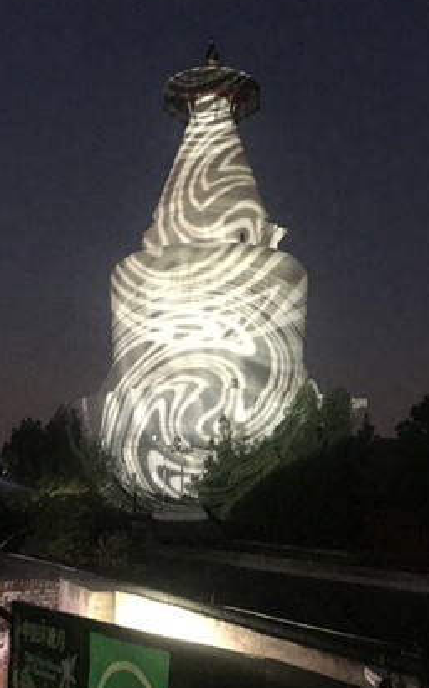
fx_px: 842
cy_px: 371
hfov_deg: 28.6
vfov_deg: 44.3
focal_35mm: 45
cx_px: 201
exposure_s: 1/17
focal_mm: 4.15
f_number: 2.2
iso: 640
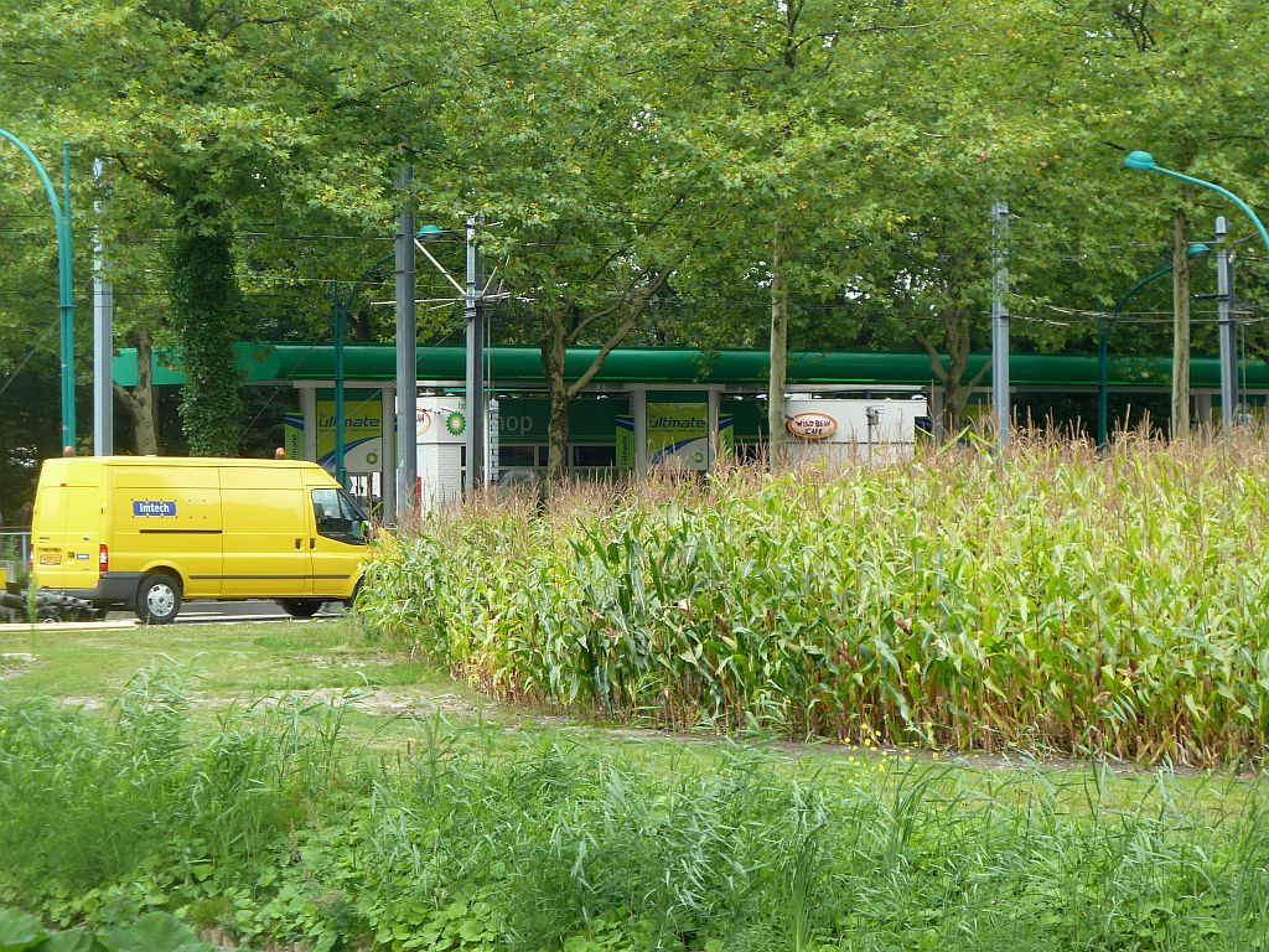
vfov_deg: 10.8
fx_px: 5022
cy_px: 476
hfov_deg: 14.4
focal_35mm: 137
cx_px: 634
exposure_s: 1/50
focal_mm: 22.5
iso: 80
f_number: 4.5
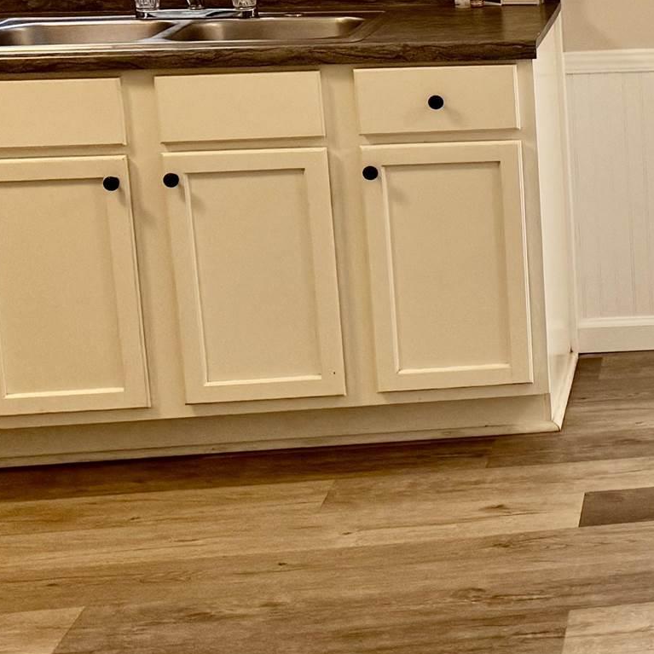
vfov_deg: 20.1
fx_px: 1817
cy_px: 107
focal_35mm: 85
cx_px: 1058
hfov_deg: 17.7
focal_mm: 6.76
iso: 160
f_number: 1.78
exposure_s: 1/120
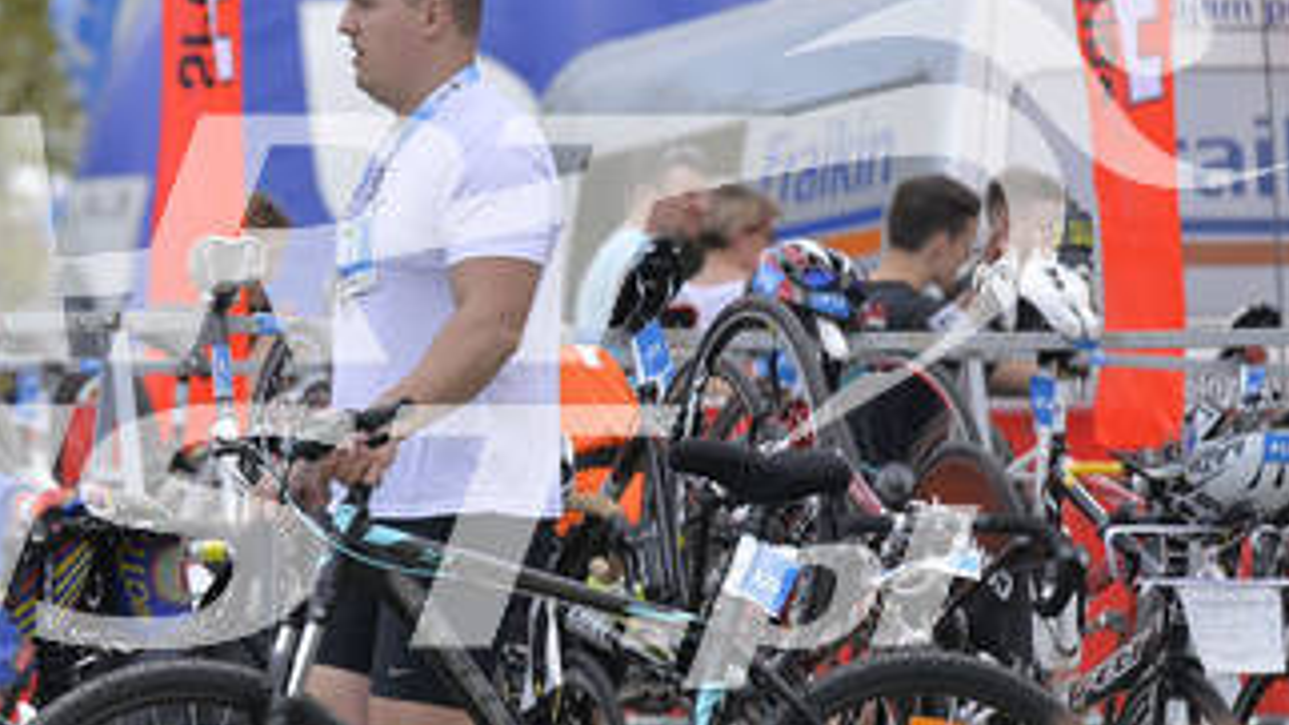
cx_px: 208
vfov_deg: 4.5
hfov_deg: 7.9
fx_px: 9261
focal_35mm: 271
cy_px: 334
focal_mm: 130
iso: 400
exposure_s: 1/4000
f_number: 4
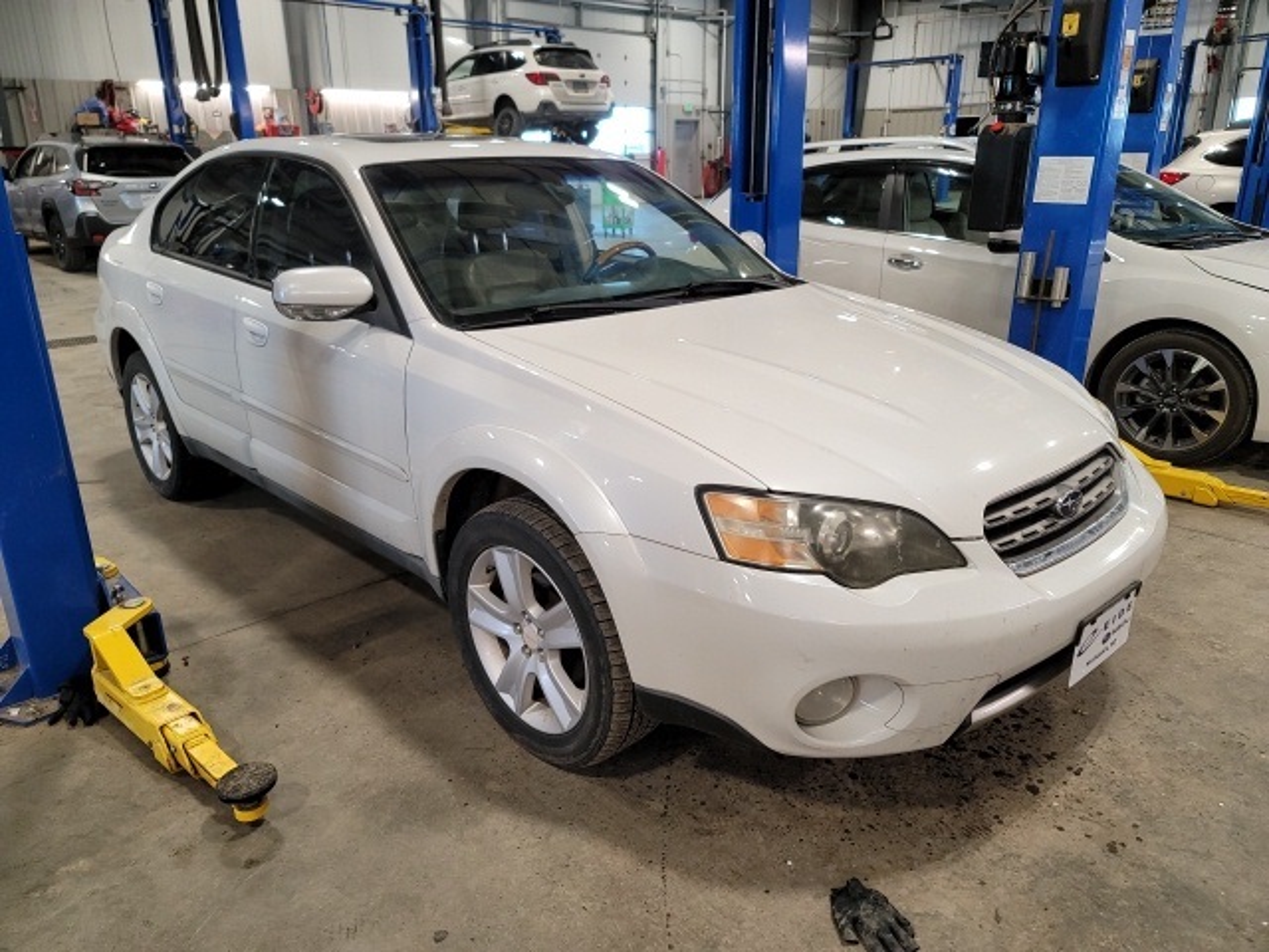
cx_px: 634
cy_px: 476
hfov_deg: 69.4
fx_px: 916
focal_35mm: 25
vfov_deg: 54.9
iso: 248
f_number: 1.8
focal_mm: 7
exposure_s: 1/60
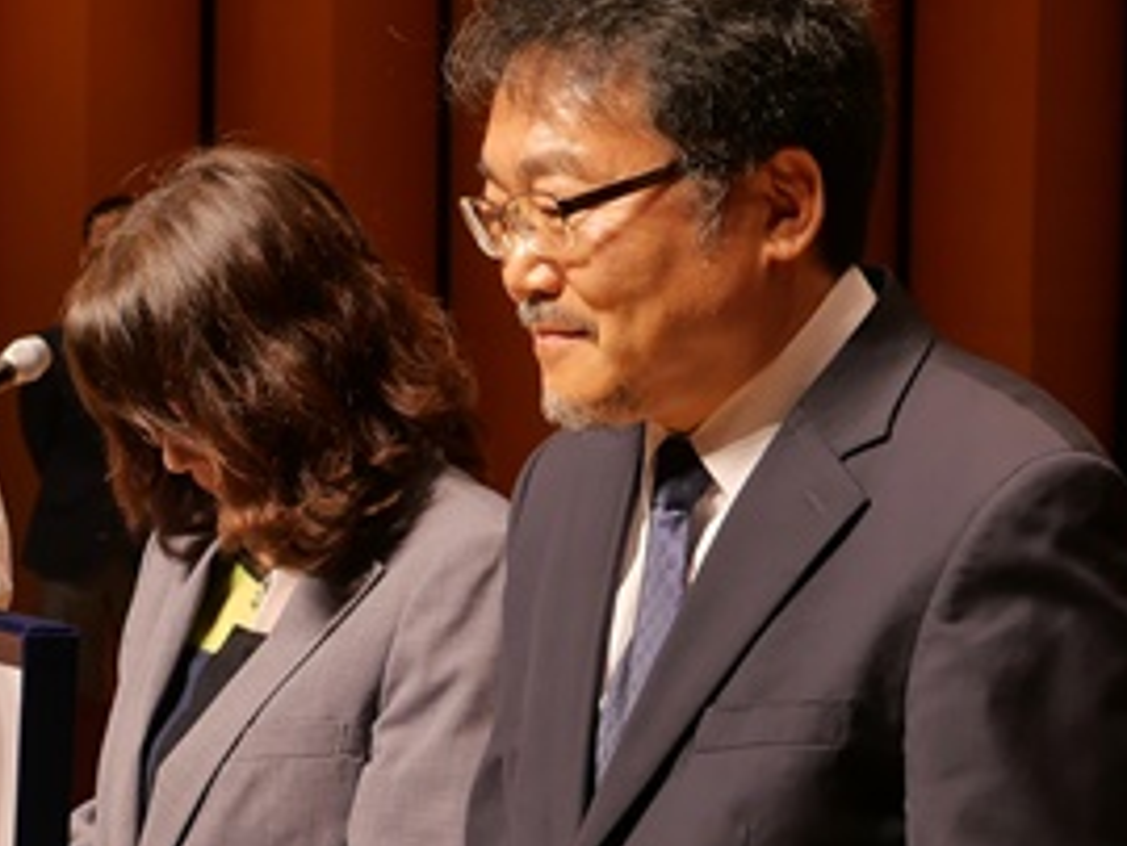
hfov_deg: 16.2
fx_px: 3811
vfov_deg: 12.6
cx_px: -168
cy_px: 731
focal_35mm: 117
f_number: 3.2
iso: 200
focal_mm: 15.9
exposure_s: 1/125
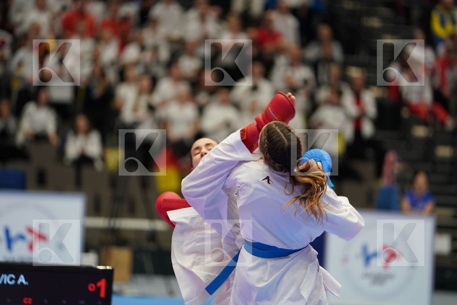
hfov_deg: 10.3
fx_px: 2539
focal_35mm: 200
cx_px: 228
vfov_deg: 6.9
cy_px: 152
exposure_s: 1/500
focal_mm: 200
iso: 1250
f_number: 2.8
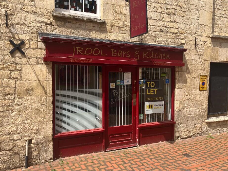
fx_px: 204
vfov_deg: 45.4
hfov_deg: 58.3
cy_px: 84
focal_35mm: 31
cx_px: 111
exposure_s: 1/1548
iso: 32
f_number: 1.8
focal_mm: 3.99
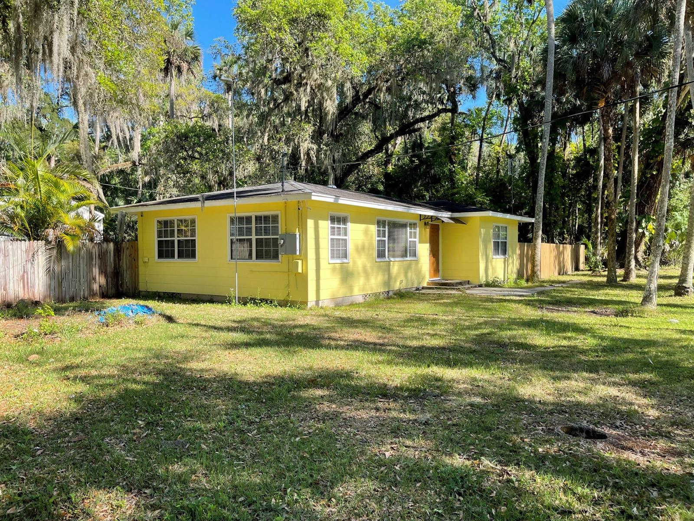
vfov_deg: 53.1
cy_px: 260
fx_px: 521
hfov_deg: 67.3
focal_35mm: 26
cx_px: 347
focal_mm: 5.1
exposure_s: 1/945
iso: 32
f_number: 1.6
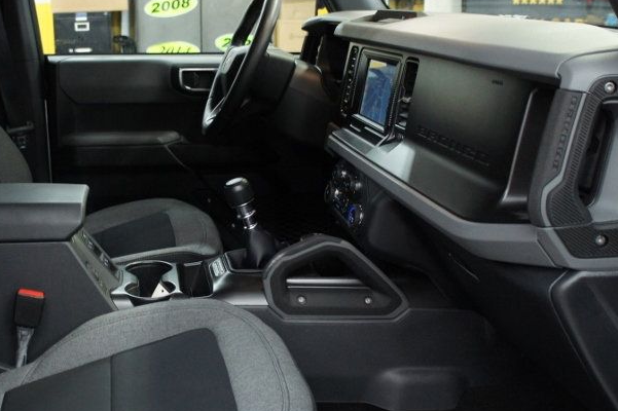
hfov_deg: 42.4
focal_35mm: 46
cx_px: 225
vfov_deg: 29.2
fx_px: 789
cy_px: 215
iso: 1000
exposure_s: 1/30
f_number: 3.5
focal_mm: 18
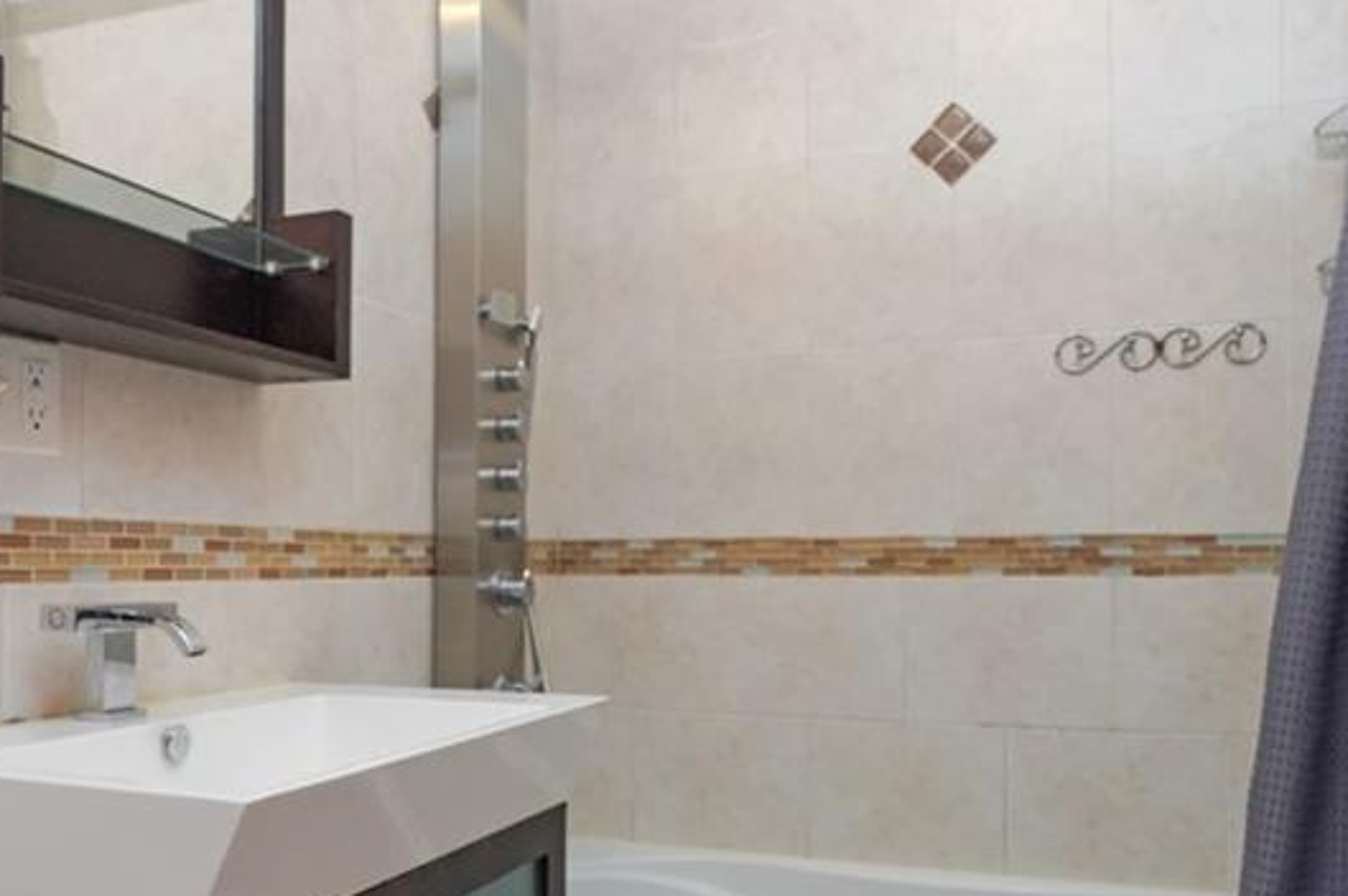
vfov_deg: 40.9
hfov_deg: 58.7
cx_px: 614
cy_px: 537
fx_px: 1196
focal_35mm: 32
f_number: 4
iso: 640
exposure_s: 1/160
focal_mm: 11
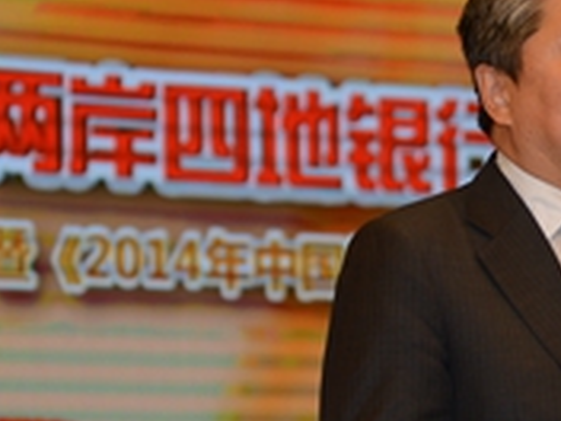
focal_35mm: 235
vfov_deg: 6.3
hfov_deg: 8.4
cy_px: 273
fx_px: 3808
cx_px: 634
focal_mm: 86
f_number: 3.5
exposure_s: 1/200
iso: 640
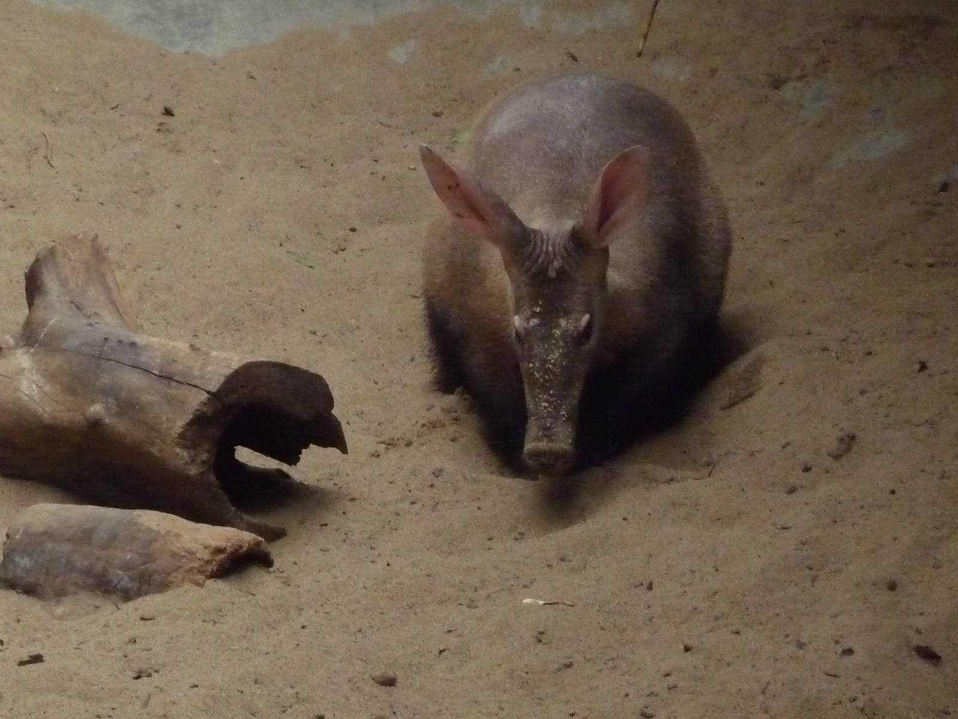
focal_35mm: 173
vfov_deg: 8.6
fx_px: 4788
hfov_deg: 11.4
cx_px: 479
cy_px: 360
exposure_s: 1/40
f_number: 4.7
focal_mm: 17.5
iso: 800
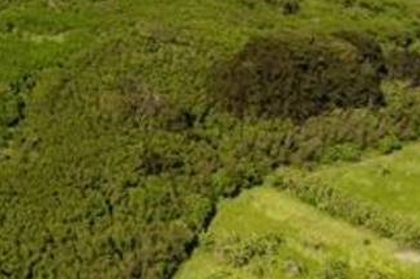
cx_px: -144
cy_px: -36
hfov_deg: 21.0
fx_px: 1014
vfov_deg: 15.2
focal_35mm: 87
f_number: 4.5
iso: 100
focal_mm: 10.26
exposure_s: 1/120
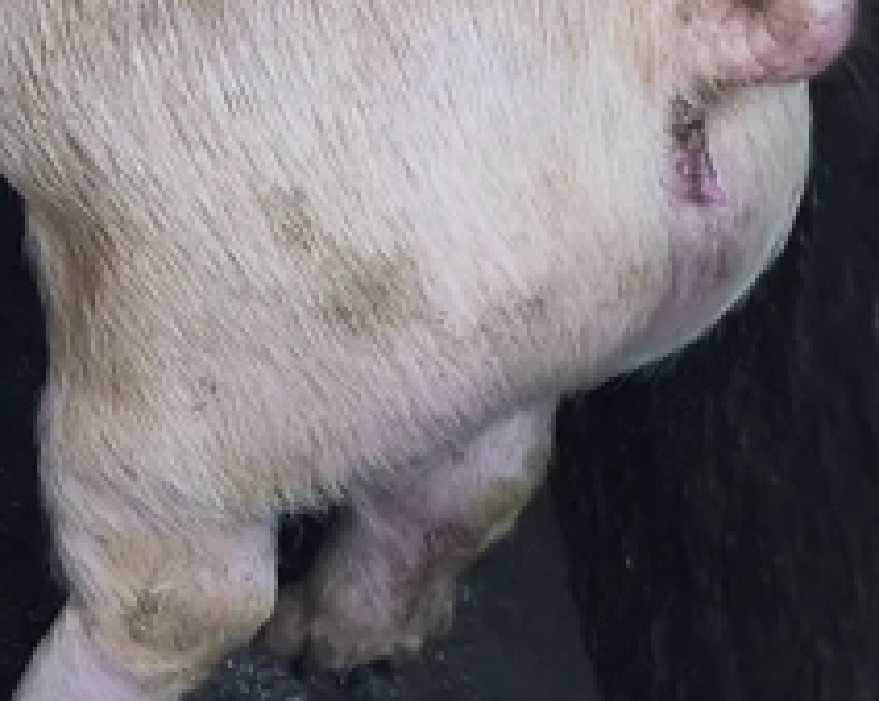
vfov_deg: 13.6
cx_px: -1165
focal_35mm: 106
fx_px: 2754
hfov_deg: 13.7
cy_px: -382
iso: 400
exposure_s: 1/50
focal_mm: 6.18
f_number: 1.65
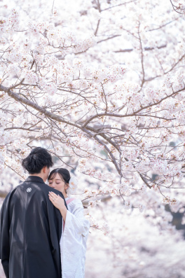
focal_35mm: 196
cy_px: 125
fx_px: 1513
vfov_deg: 10.5
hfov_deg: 7.0
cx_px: 86
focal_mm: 162
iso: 50
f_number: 2.8
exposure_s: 1/250
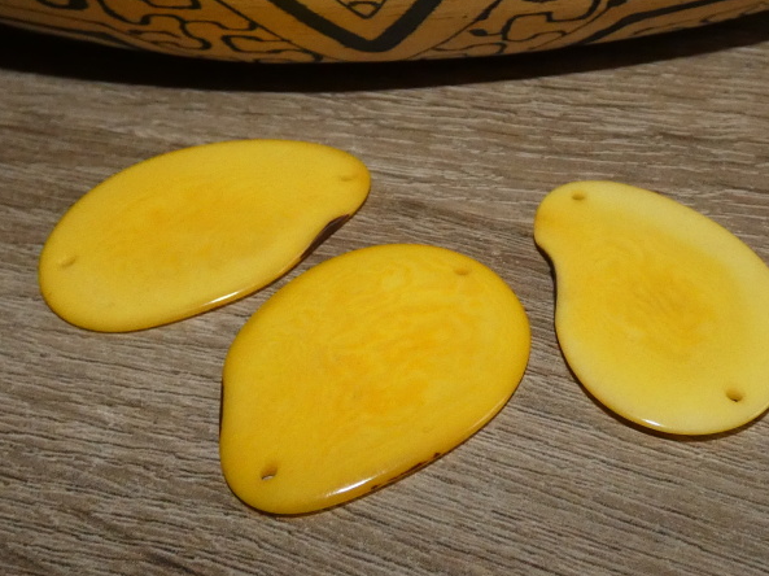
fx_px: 599
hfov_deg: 65.3
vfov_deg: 50.6
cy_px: 204
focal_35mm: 27
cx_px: 407
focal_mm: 3.6
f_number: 2.8
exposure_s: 1/125
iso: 500
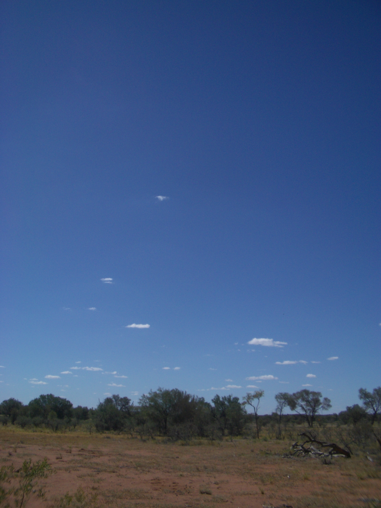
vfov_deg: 52.6
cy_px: 254
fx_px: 514
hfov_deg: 40.7
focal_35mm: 35
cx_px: 190
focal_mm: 5.8
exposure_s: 1/1250
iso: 50
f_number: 4.3
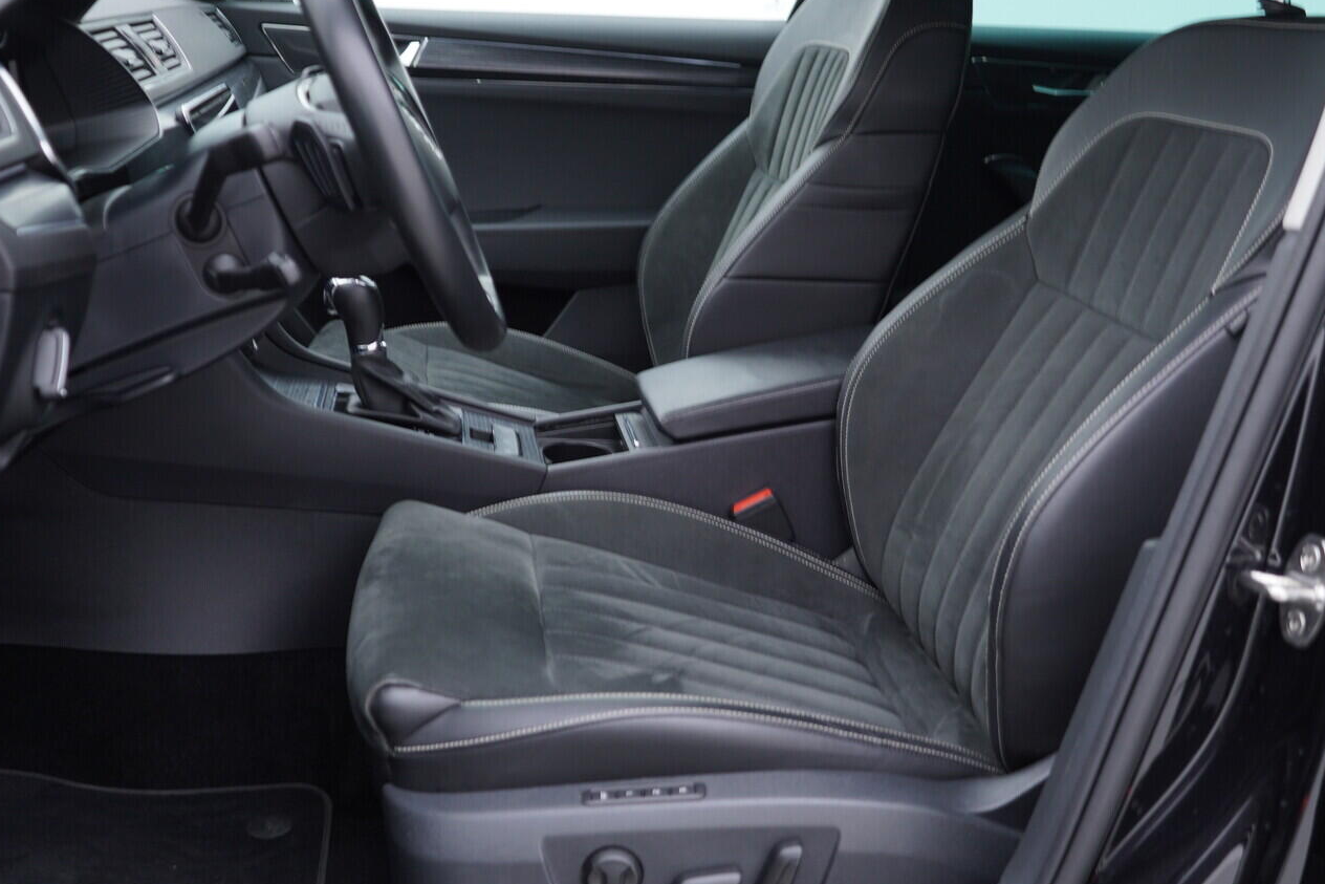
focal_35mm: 41
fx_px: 1509
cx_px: 696
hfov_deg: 47.4
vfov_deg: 32.6
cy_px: 455
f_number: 2.8
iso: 125
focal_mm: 24
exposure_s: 1/40
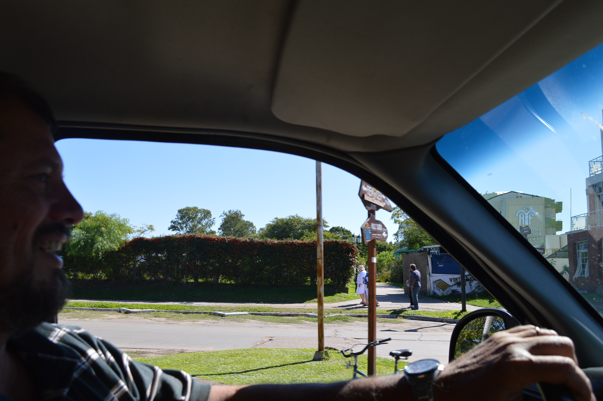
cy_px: 200
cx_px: 302
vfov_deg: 39.9
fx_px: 552
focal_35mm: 33
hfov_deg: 57.3
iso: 100
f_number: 7.1
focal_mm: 22
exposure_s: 1/200
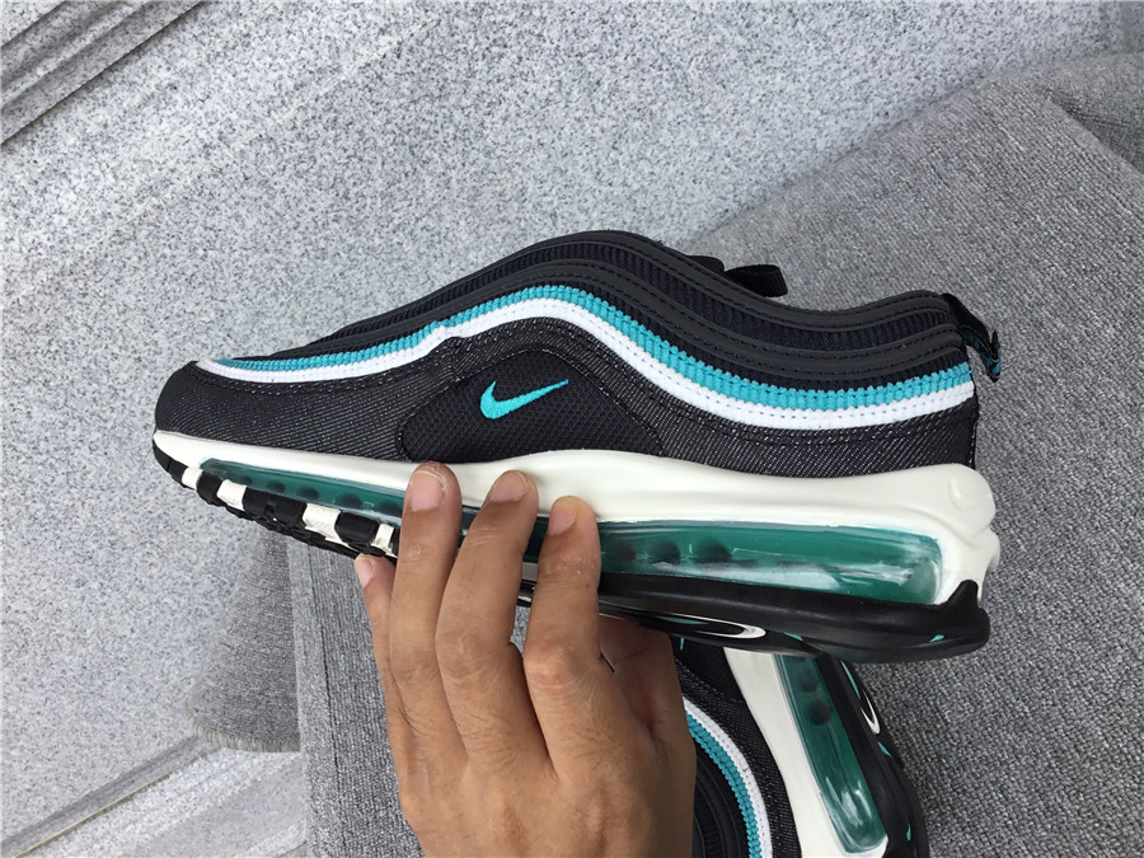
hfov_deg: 58.4
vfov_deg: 45.4
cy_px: 429
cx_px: 572
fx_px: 1024
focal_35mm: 31
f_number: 2.4
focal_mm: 3.3
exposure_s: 1/322
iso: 25
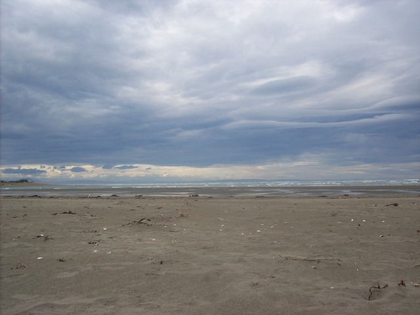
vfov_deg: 39.7
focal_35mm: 36
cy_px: 158
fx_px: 437
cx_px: 210
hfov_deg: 51.4
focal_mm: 6
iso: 80
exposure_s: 1/261
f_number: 4.8
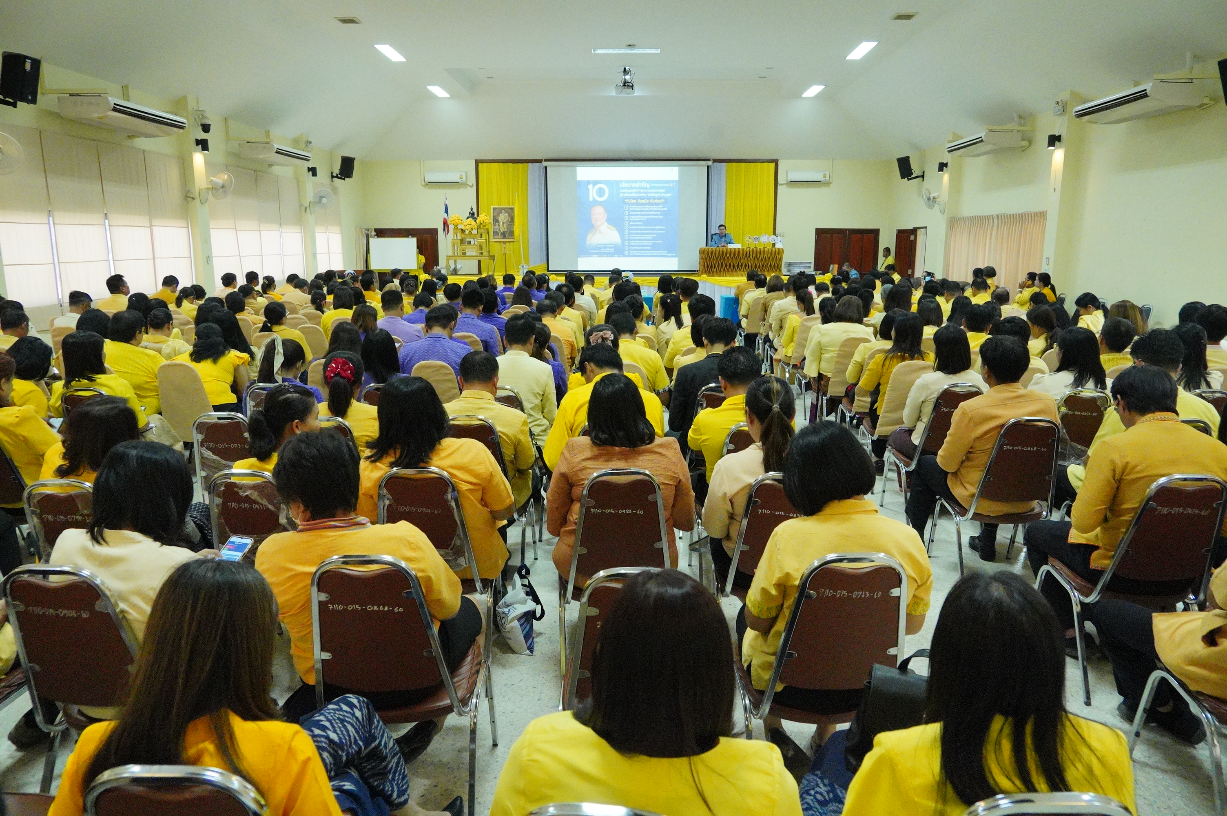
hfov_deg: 73.8
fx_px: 817
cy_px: 408
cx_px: 614
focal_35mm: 24
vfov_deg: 53.0
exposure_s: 1/125
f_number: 6.3
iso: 12800
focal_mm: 24
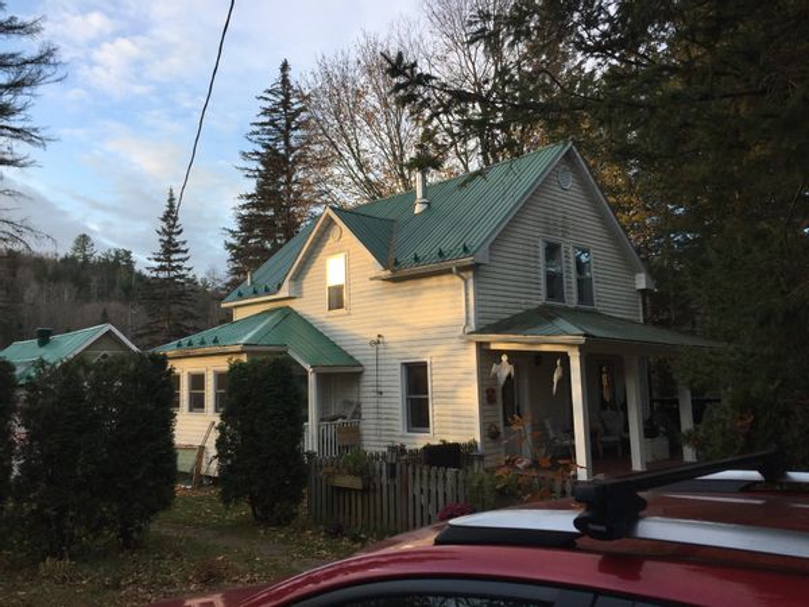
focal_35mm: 29
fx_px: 678
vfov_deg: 48.2
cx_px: 404
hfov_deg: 61.7
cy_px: 304
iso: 32
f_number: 2.2
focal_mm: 4.15
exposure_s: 1/309
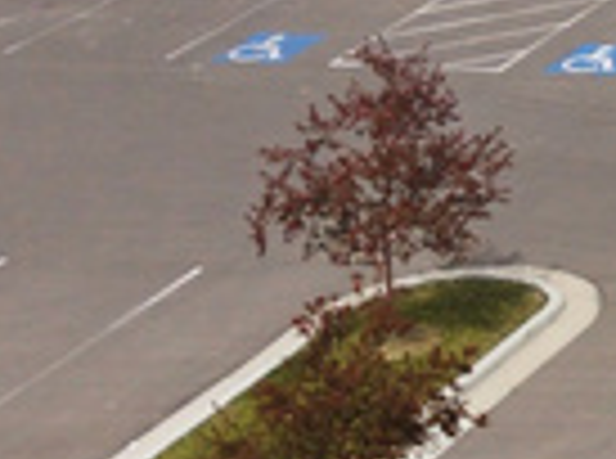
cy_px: -378
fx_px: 3195
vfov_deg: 7.9
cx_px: 1794
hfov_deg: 9.1
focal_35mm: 180
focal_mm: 8.7
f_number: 1.8
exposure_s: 1/6400
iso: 140
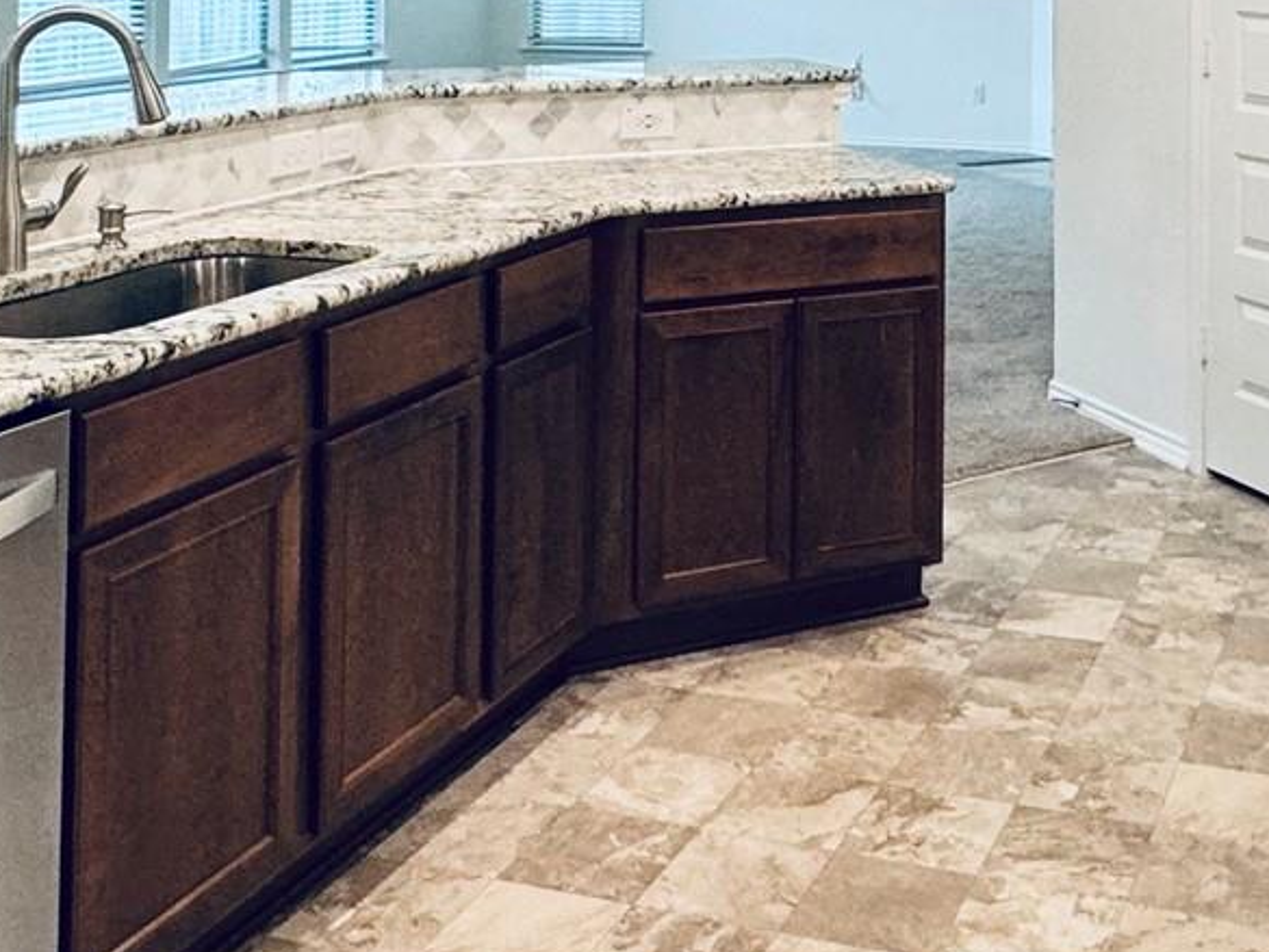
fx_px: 1797
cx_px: 957
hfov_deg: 37.9
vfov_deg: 26.9
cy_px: -128
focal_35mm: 49
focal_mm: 2.22
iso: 200
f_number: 2.2
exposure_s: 1/120
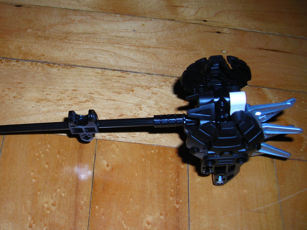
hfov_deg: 36.6
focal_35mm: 52
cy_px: 114
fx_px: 461
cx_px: 116
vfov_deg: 28.0
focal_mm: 6.8
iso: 50
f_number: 6.6
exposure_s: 1/60.1
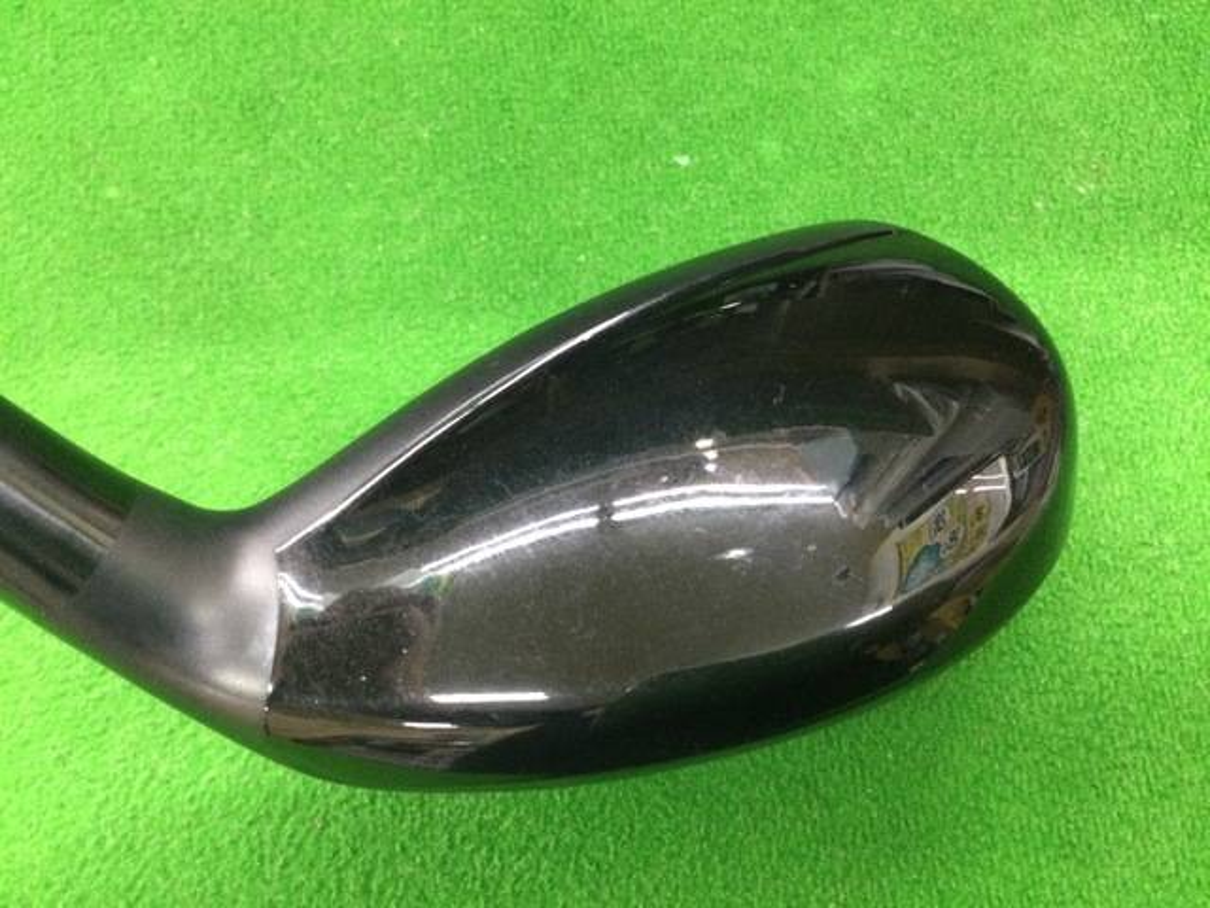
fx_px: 1084
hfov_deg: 58.4
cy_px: 454
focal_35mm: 31
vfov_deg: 45.4
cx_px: 605
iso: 200
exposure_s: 1/17
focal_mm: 3.3
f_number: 2.4
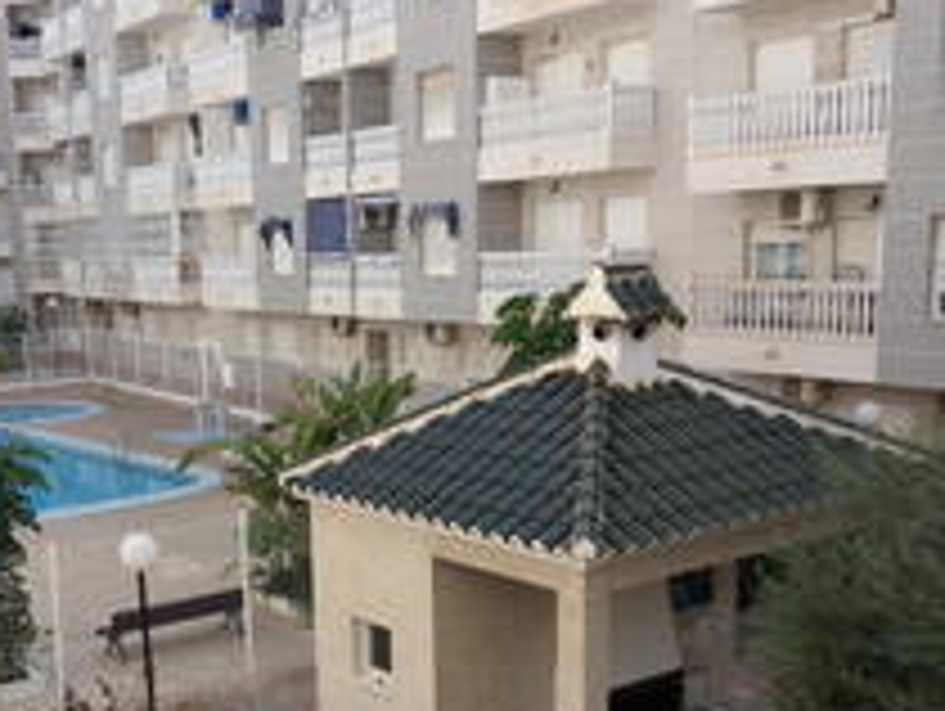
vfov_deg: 29.9
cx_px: 243
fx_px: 1312
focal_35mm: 48
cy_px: 518
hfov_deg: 38.6
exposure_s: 1/808
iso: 64
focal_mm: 3.7
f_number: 1.9
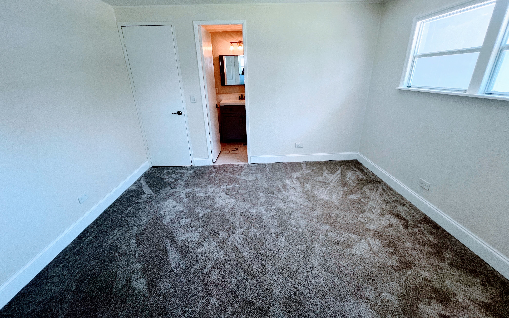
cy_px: 155
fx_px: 194
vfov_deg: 78.6
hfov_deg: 105.3
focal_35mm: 14
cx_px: 256
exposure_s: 1/120
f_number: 1.8
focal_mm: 1.57
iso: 125
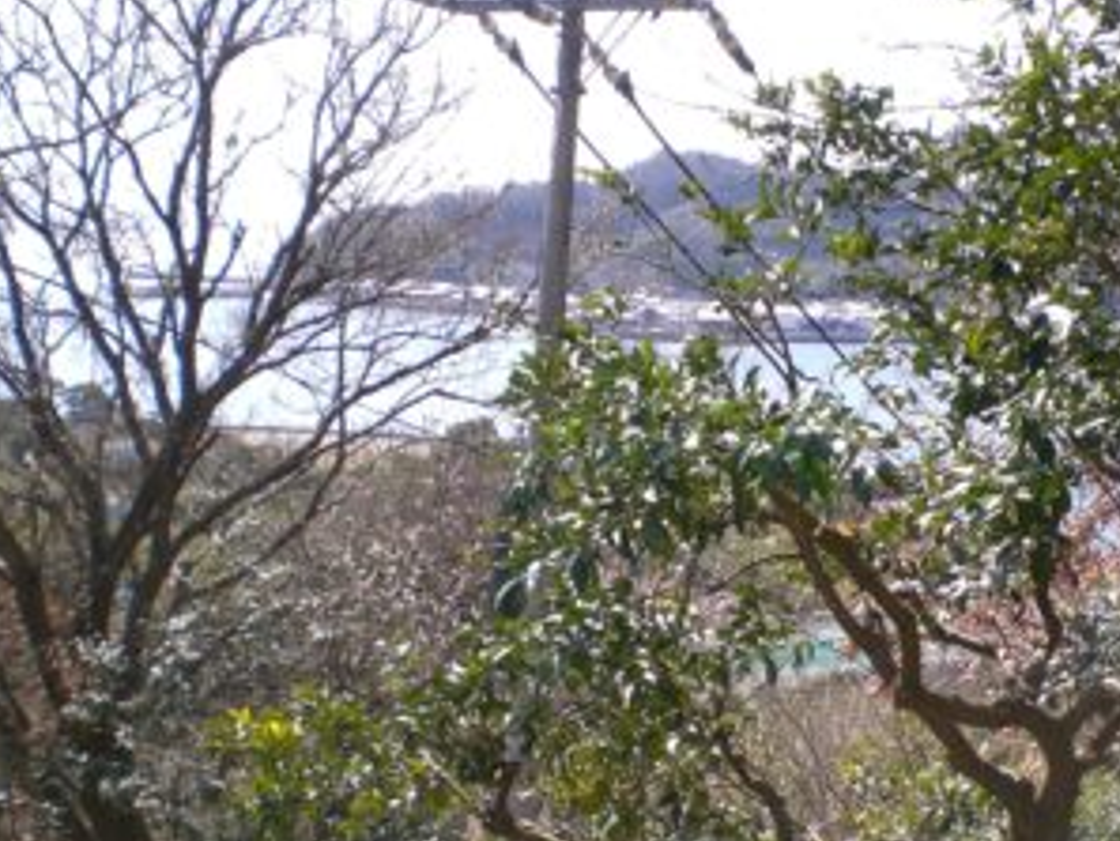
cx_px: 833
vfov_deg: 22.6
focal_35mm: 64
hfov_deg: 29.8
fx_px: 2072
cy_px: 684
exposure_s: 1/200
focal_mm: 6.3
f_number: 4.4
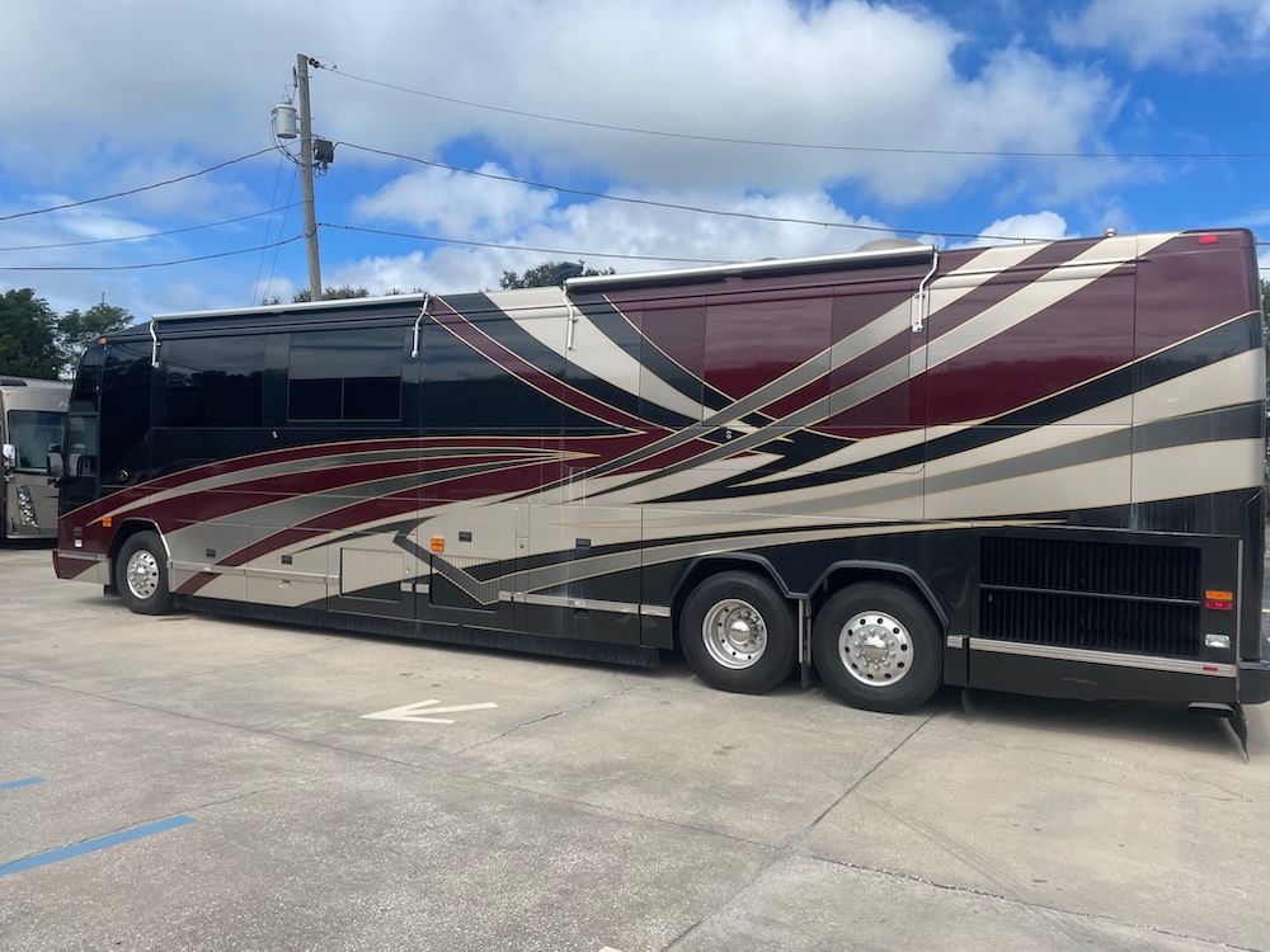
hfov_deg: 67.3
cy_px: 476
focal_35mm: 26
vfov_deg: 53.1
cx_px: 635
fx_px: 954
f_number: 1.6
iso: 32
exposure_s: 1/3861
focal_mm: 4.2
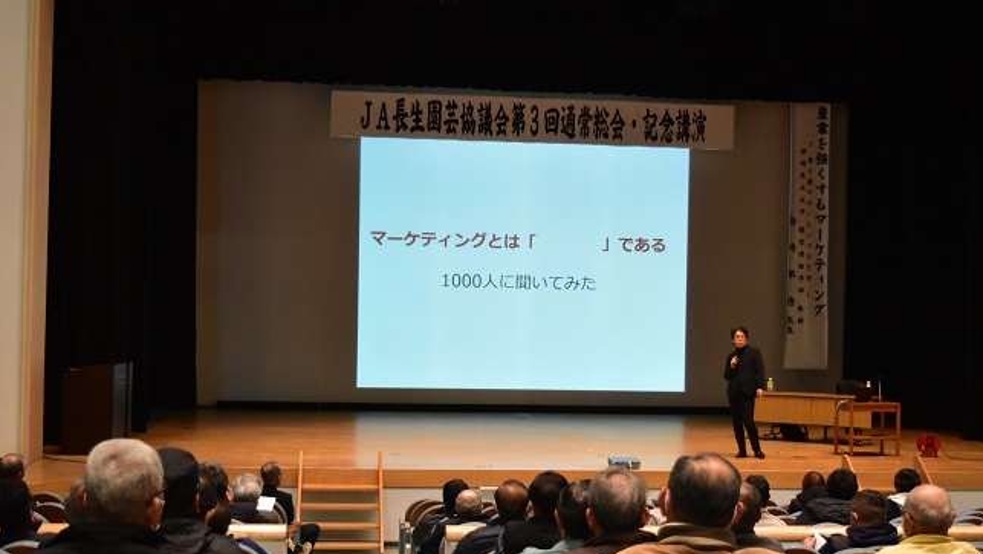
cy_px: 294
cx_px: 494
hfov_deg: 38.5
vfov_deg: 22.2
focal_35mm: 54
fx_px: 1408
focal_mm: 34
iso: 3600
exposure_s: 1/50
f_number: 4.5
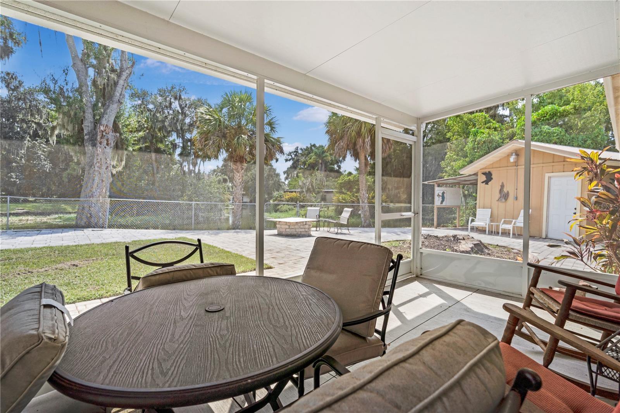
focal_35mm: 16
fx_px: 275
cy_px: 206
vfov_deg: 73.7
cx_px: 310
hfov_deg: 96.7
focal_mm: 16
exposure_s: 1/100
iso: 400
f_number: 8
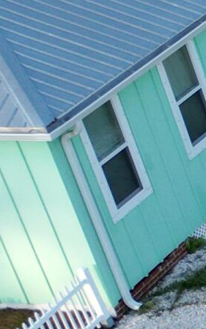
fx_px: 1526
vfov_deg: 12.2
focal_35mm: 170
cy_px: 319
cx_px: 1078
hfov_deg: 5.5
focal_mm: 6.72
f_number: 1.7
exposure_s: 1/640
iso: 130
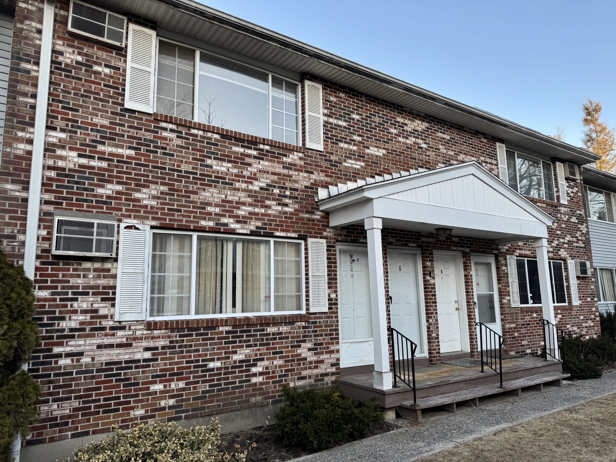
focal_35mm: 24
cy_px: 231
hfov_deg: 71.6
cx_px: 308
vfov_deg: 56.8
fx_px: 427
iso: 80
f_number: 1.78
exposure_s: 1/302
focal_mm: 6.76
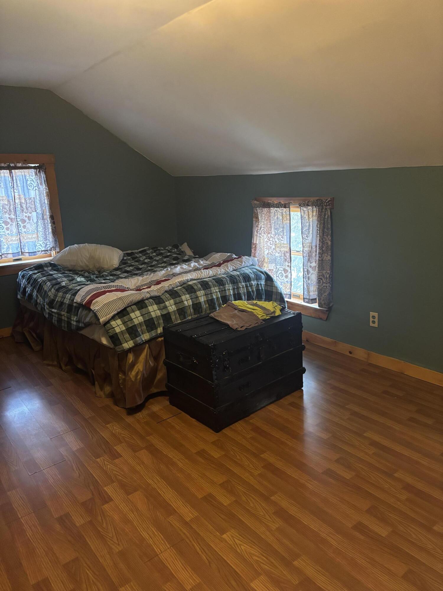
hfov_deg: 53.1
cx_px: 222
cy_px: 296
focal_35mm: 26
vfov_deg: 67.3
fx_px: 444
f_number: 1.6
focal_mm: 5.96
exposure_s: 1/30
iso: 640
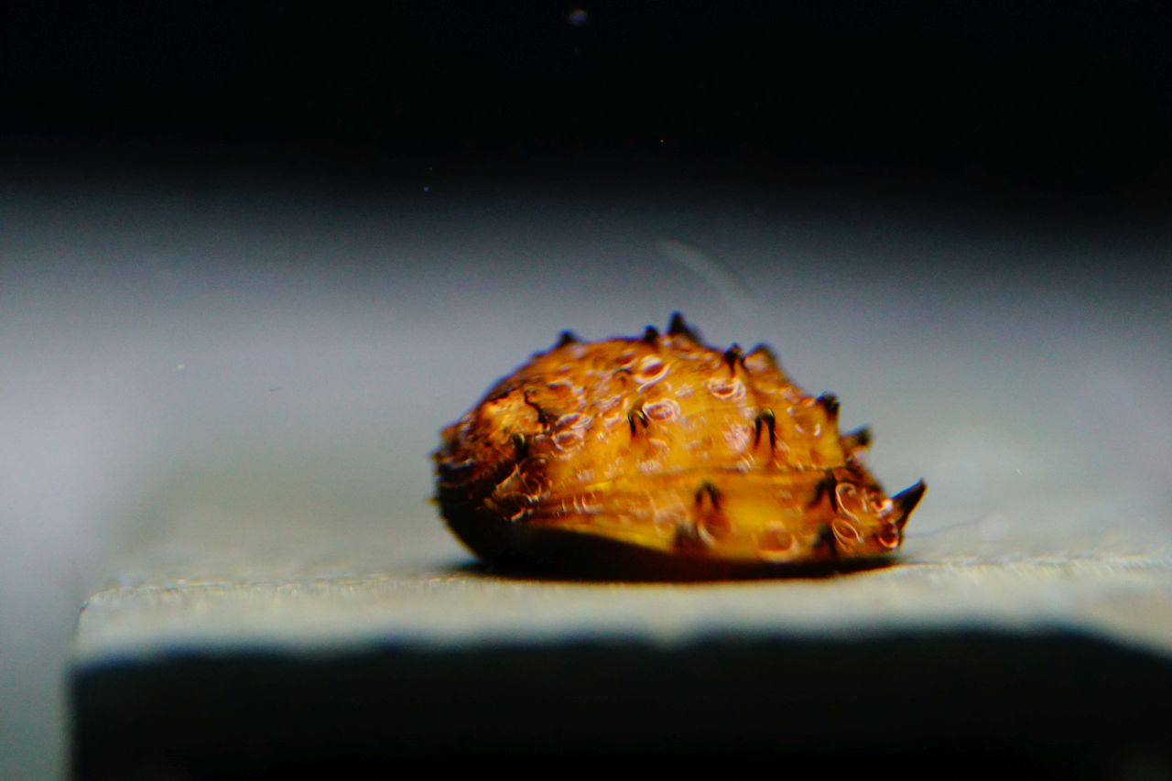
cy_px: 390
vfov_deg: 10.2
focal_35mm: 135
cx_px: 586
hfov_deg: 15.2
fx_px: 4394
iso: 2500
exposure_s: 1/400
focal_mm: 90
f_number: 2.8
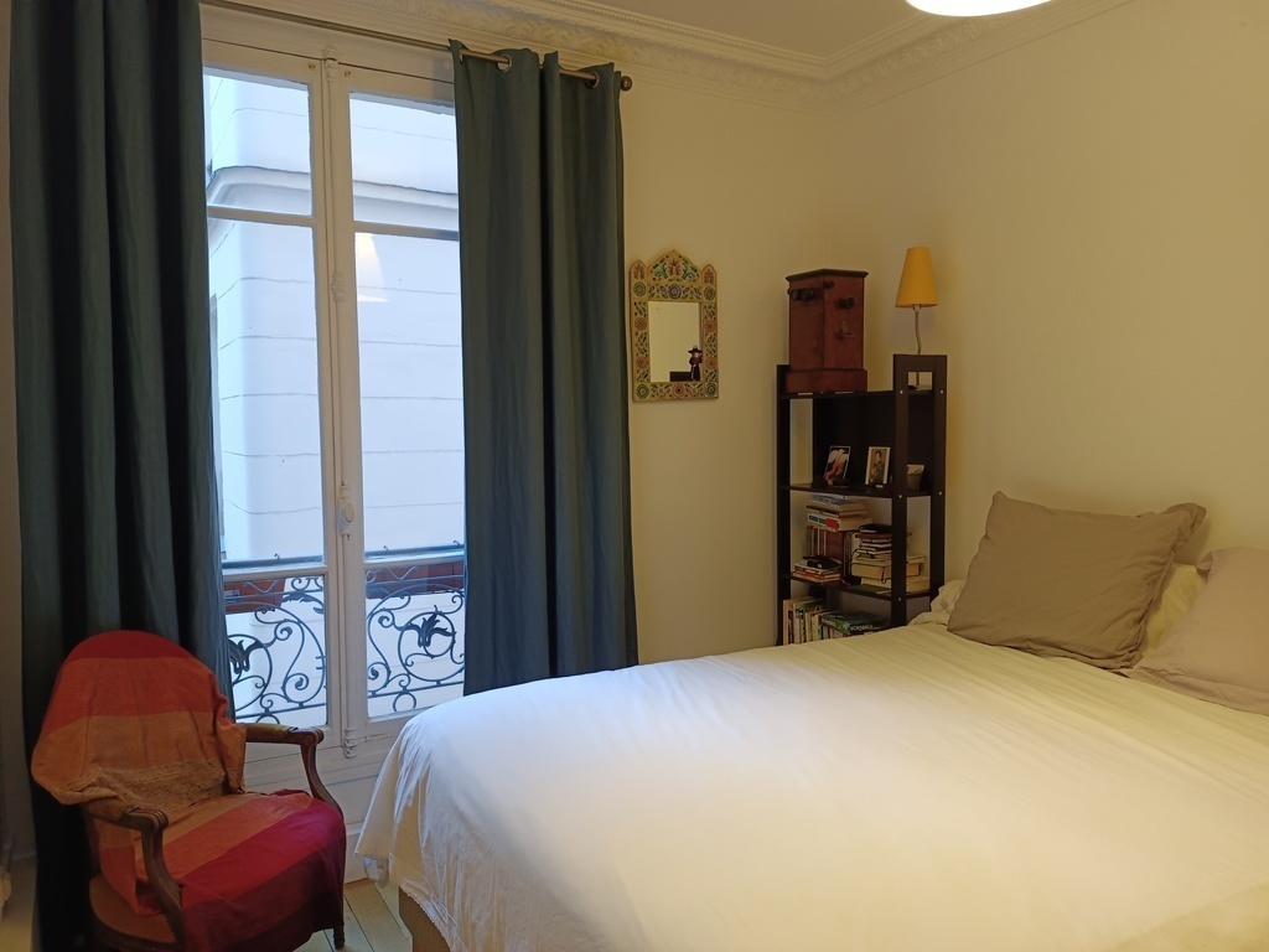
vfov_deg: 54.9
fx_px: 916
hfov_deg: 69.4
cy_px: 476
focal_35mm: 25
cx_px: 634
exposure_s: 1/50
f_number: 1.79
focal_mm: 4.71
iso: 1183
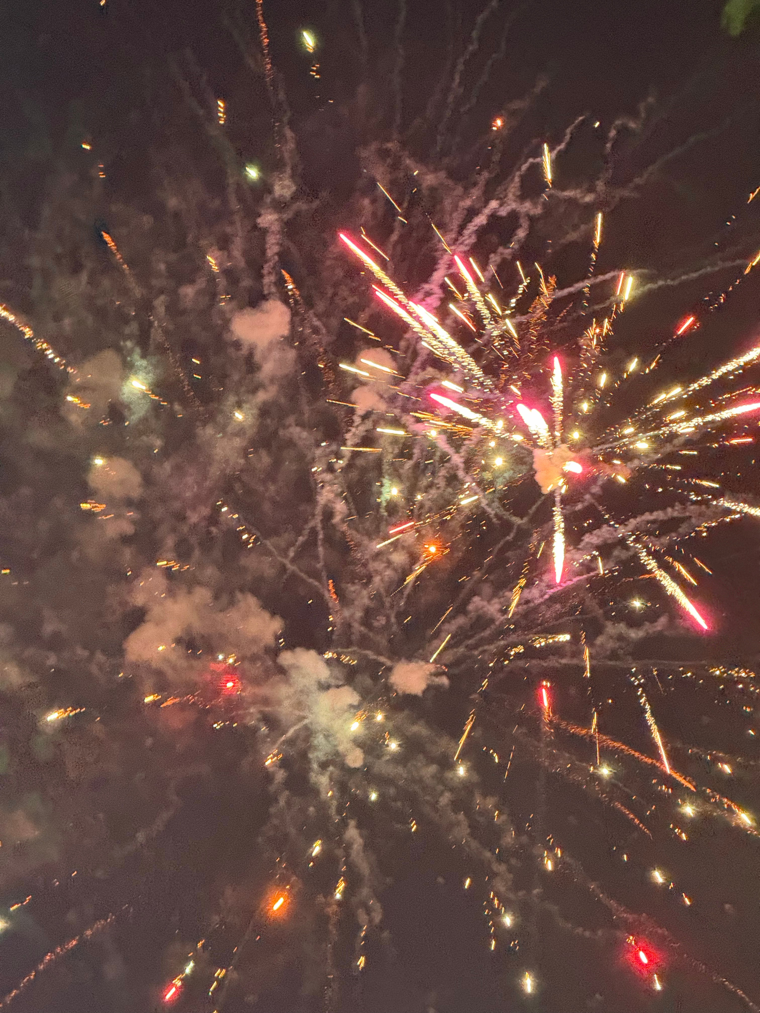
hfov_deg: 12.3
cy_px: 506
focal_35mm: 120
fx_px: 3513
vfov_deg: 16.4
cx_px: 380
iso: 1250
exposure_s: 1/33
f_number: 2.8
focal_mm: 15.66
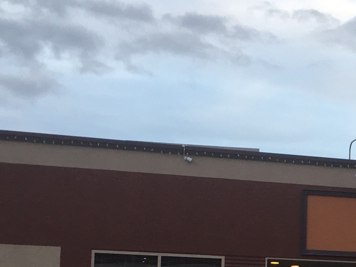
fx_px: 1142
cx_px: 507
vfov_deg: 13.1
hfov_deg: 16.4
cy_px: 280
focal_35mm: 111
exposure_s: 1/120
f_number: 2.2
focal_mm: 4.15
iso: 32
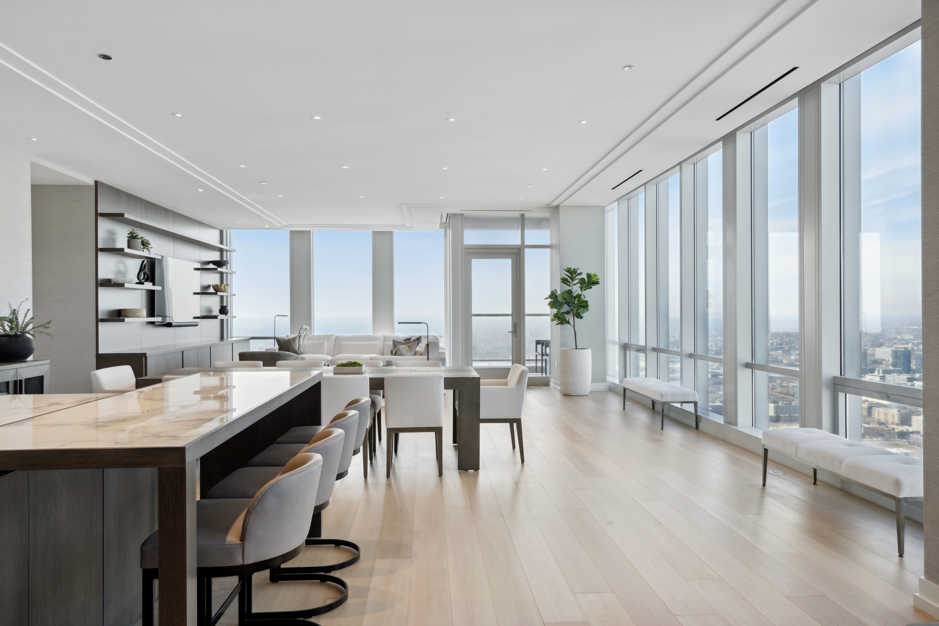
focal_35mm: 22
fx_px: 574
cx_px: 470
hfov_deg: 78.6
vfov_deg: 57.2
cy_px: 313
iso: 200
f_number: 8
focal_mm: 22
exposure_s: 1/10
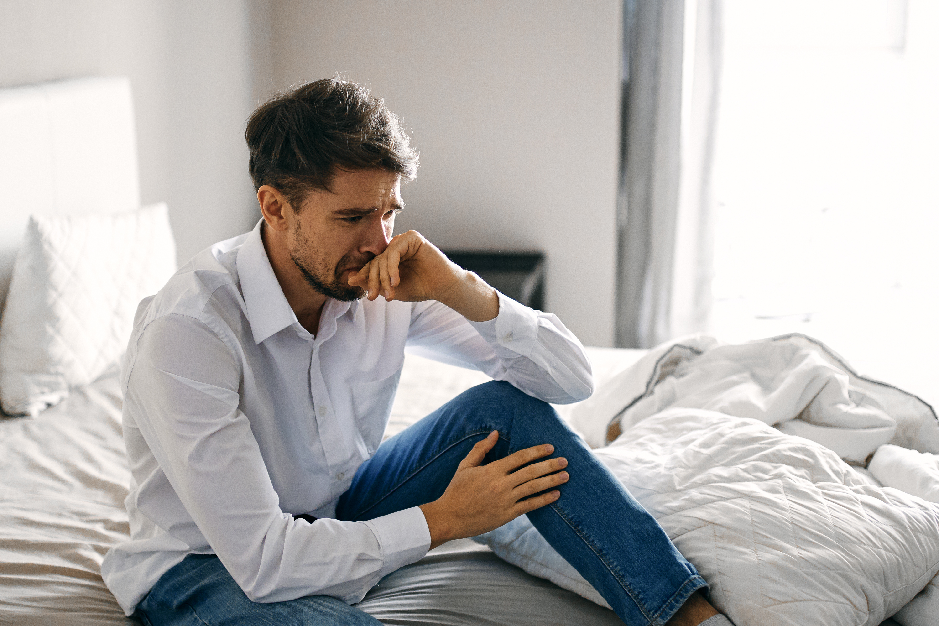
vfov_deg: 26.0
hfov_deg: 38.2
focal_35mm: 52
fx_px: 1356
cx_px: 470
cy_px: 313
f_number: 1.4
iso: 640
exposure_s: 1/125
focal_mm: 35
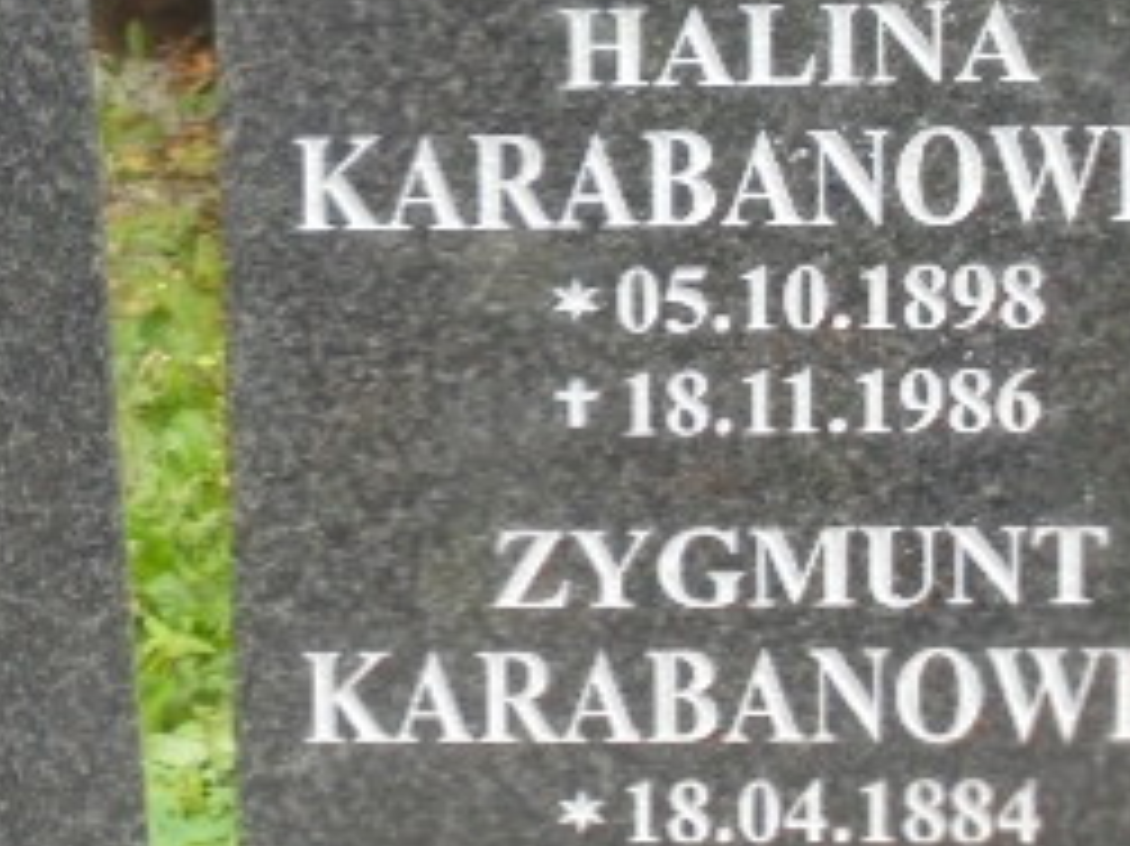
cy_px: 180
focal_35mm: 143
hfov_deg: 13.6
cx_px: -36
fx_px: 4666
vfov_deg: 10.3
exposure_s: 1/60
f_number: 5.2
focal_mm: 10.1
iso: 400
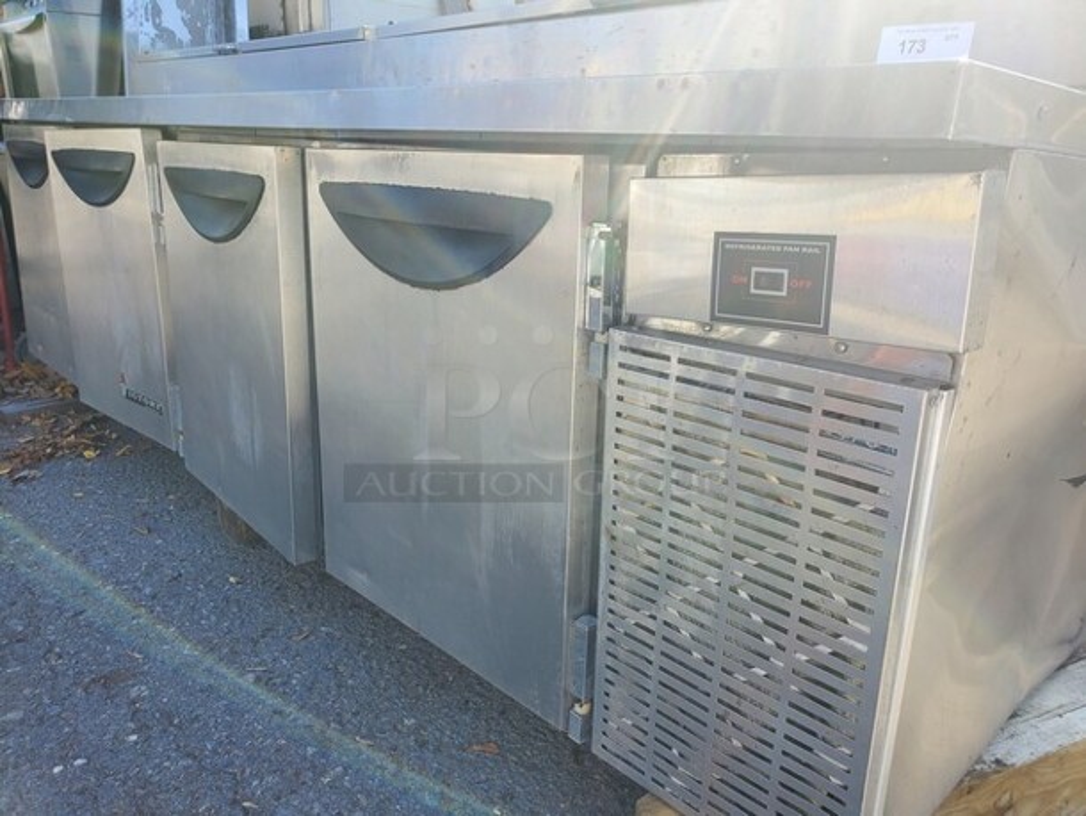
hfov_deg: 67.3
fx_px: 816
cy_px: 408
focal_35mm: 26
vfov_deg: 53.1
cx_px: 543
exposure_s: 1/352
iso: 50
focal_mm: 4.3
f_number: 2.4
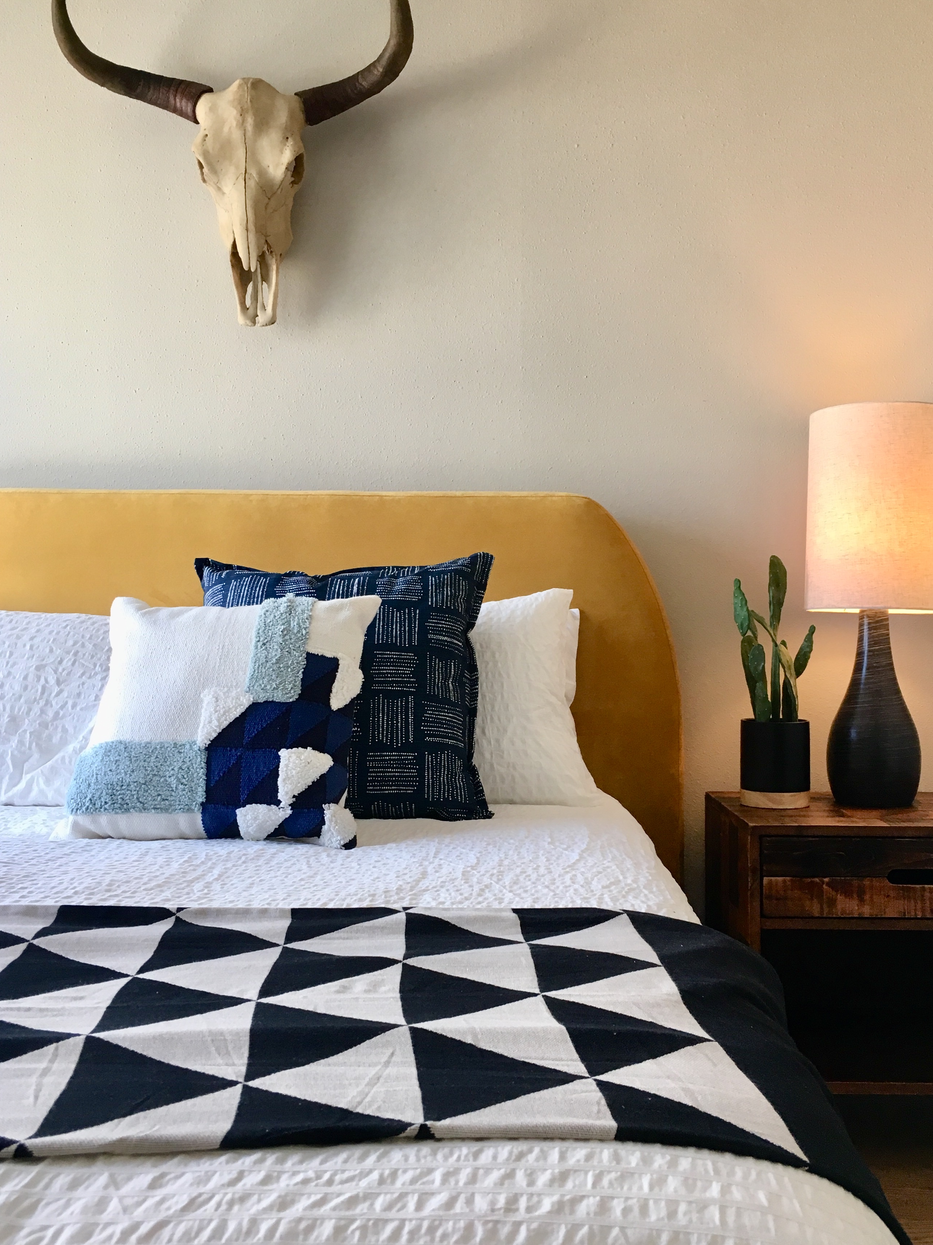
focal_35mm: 34
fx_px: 1222
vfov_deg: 53.9
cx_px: 492
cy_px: 654
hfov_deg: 41.8
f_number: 2.2
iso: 32
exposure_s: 1/30
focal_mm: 4.15
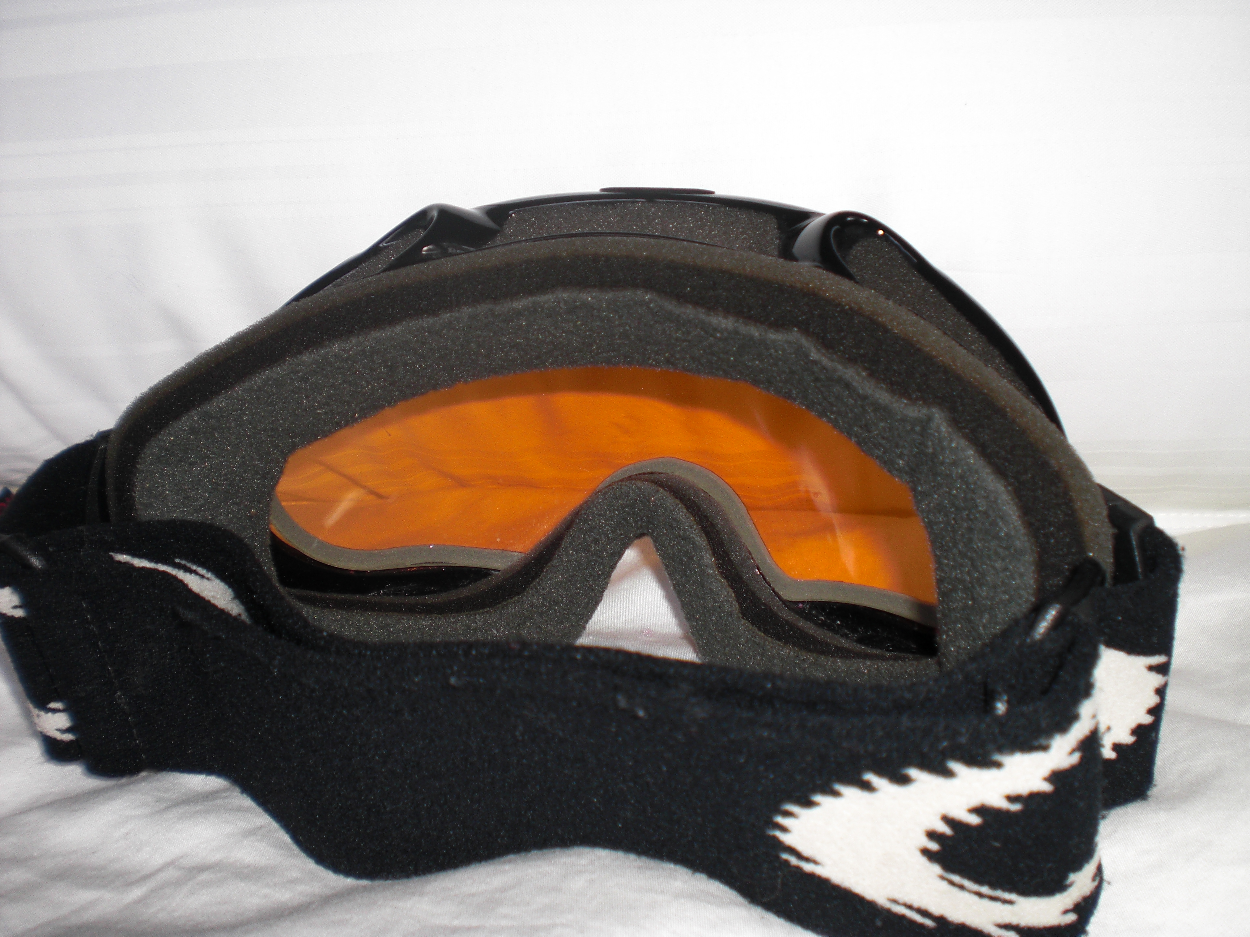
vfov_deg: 37.7
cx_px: 625
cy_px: 468
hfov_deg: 49.0
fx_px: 1372
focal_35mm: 38
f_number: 3.1
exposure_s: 1/60
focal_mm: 6.3
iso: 64
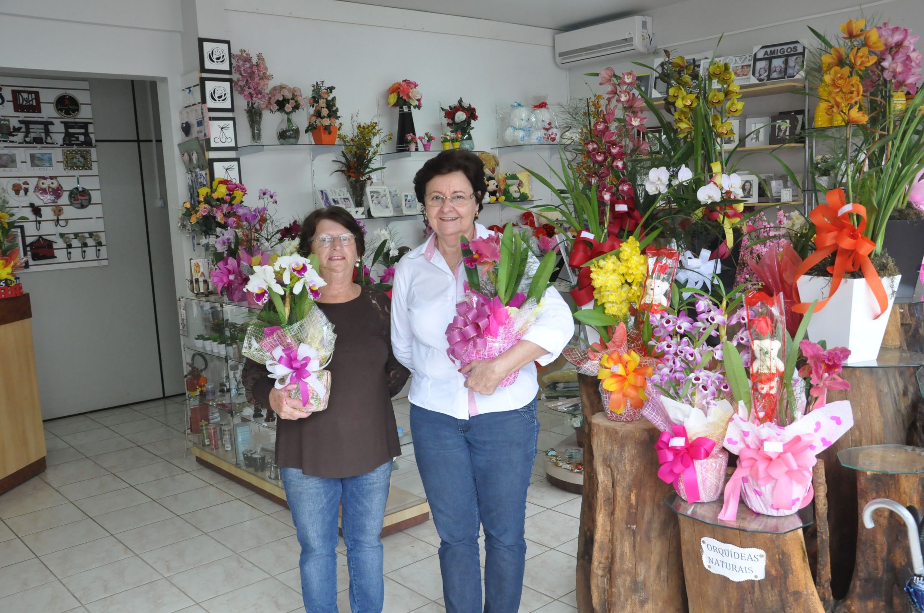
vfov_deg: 39.9
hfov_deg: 57.3
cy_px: 306
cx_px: 462
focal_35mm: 33
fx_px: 846
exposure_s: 1/160
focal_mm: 22
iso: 1600
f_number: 6.3
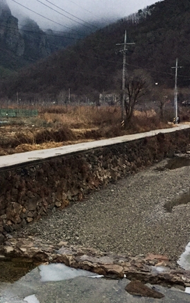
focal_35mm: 53
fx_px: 438
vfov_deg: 38.1
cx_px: 13
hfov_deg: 23.7
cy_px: 161
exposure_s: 1/30
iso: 200
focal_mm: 4.15
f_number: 2.2
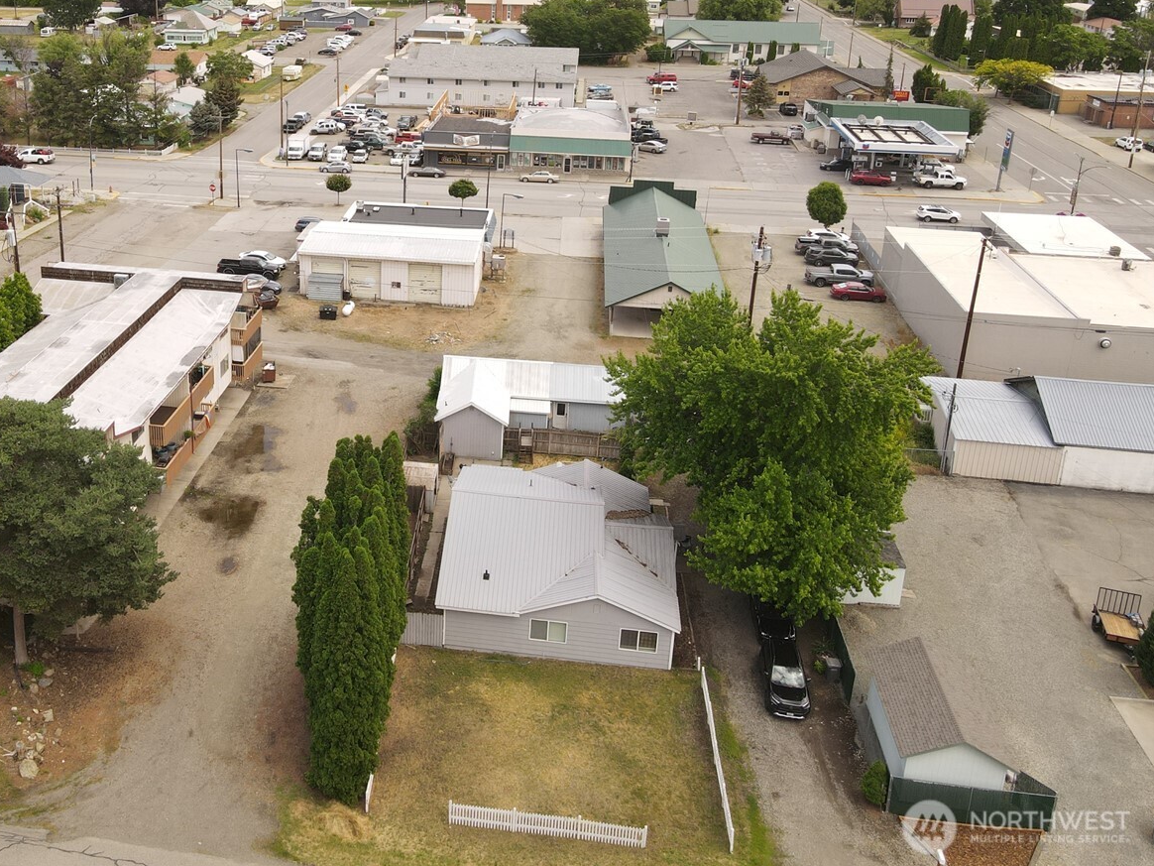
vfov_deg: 42.2
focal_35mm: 33
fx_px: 1100
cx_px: 367
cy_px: 272
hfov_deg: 54.0
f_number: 2.8
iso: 100
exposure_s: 1/320
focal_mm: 4.5
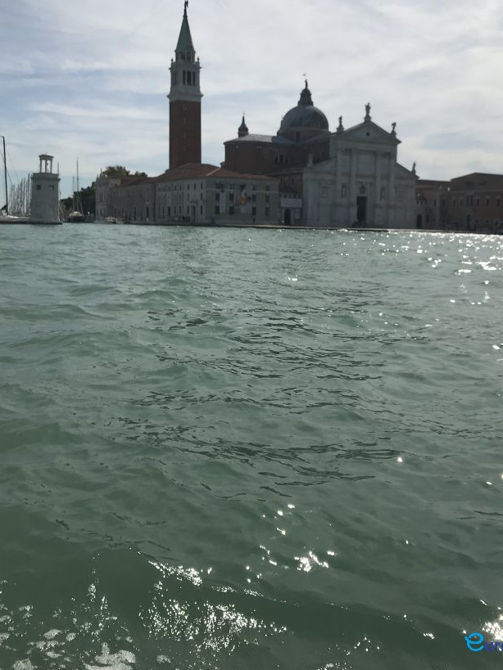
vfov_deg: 52.2
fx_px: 678
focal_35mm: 35
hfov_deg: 40.6
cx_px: 293
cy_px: 263
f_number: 1.8
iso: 25
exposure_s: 1/9615
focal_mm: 3.99
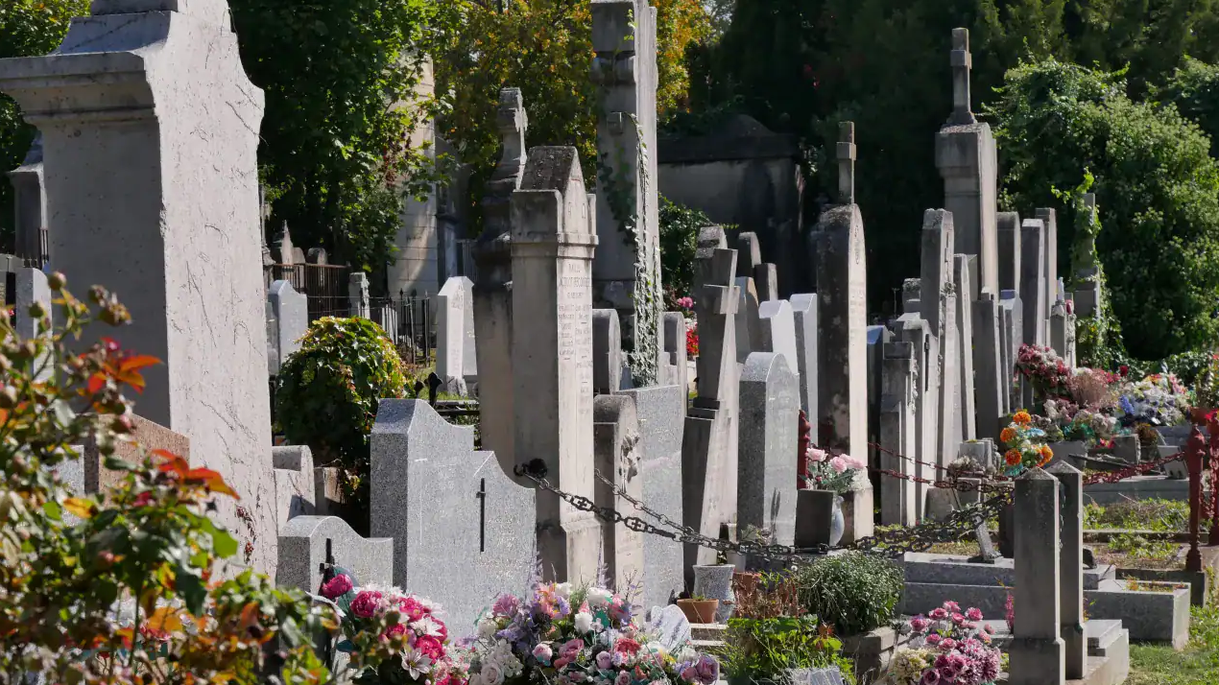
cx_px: 609
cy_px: 415
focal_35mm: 134
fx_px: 4331
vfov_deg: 9.0
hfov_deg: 16.0
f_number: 9
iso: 400
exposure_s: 1/1000
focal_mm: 61
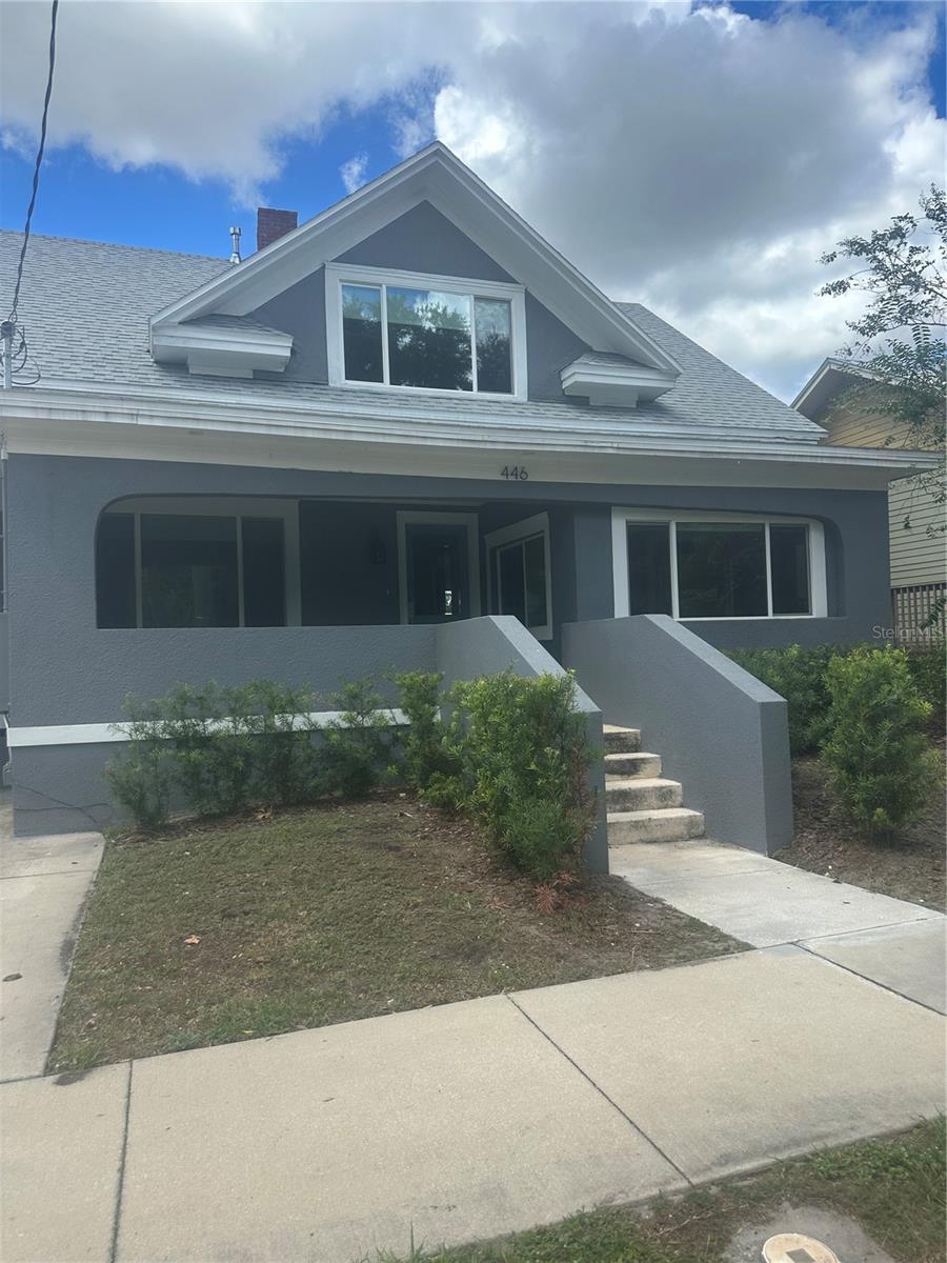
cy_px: 632
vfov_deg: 71.6
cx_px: 474
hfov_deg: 56.8
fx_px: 875
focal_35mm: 24
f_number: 1.78
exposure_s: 1/2252
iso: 80
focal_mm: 6.86
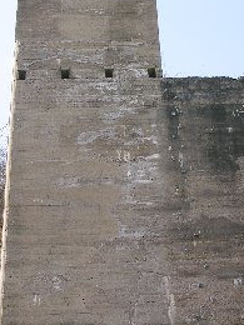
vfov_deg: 24.5
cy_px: 89
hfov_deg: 18.6
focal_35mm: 79
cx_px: 170
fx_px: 742
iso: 50
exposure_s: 1/104
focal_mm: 8.9
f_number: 7.1
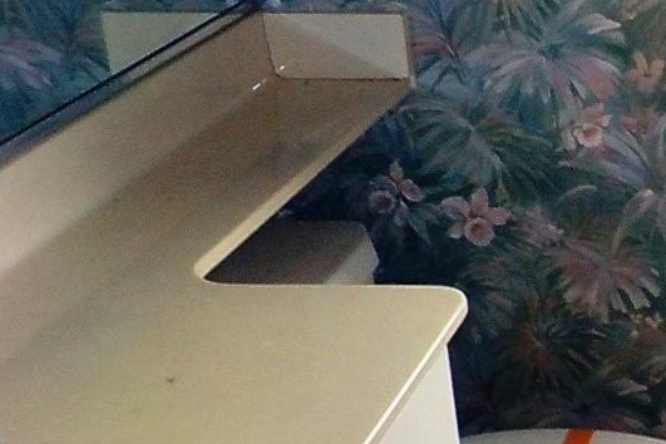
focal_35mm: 94
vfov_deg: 14.5
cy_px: 276
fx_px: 1739
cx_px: 936
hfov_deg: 19.5
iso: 180
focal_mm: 4.1
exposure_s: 1/30
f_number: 3.3
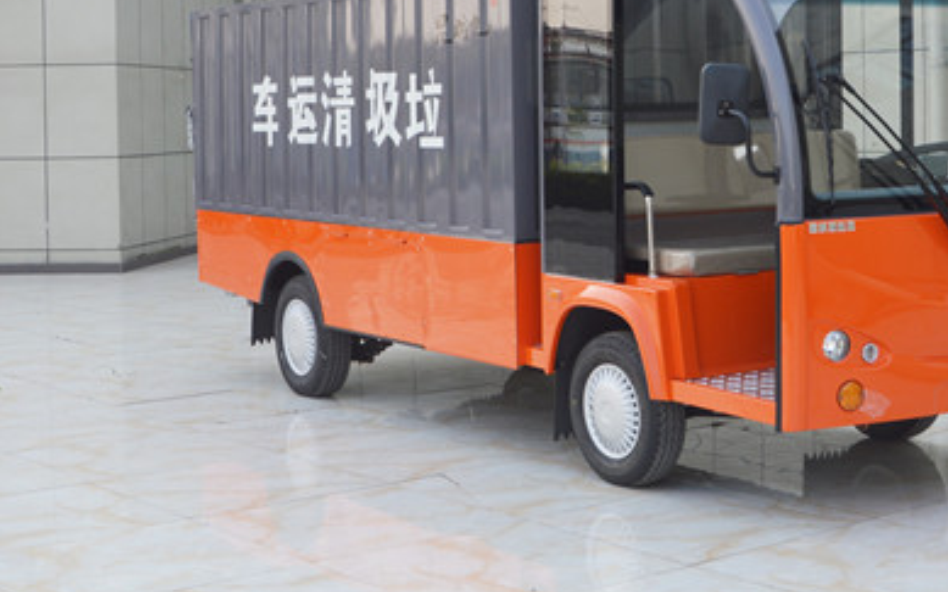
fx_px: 1649
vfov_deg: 20.1
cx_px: 634
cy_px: 117
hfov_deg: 31.8
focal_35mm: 64
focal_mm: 25
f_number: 5.6
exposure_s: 1/125
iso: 110
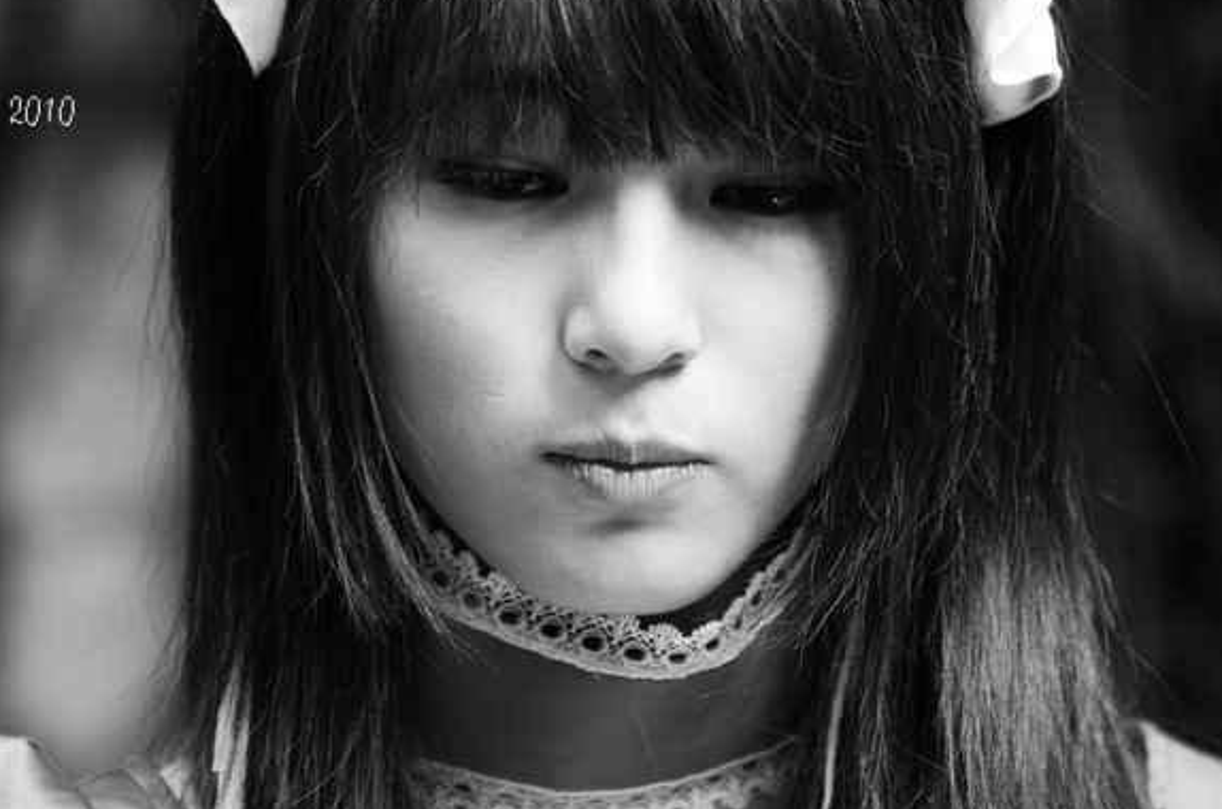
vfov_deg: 3.7
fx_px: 12396
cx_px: 568
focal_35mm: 366
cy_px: 411
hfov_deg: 5.6
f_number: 2.8
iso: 320
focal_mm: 200
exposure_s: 1/200
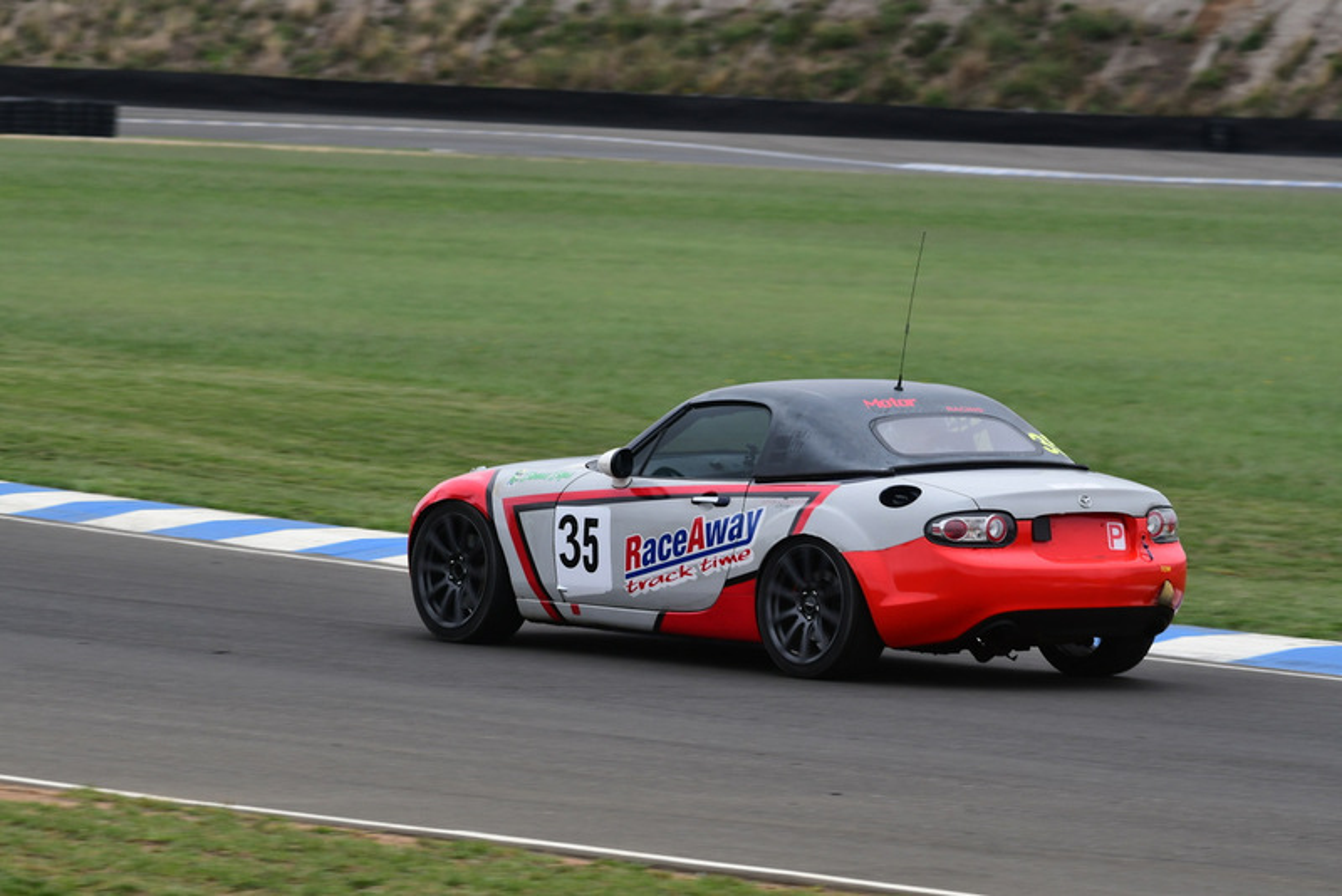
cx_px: 671
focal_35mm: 315
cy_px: 448
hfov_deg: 6.5
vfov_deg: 4.4
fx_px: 11746
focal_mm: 210
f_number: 10
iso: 320
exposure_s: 1/320
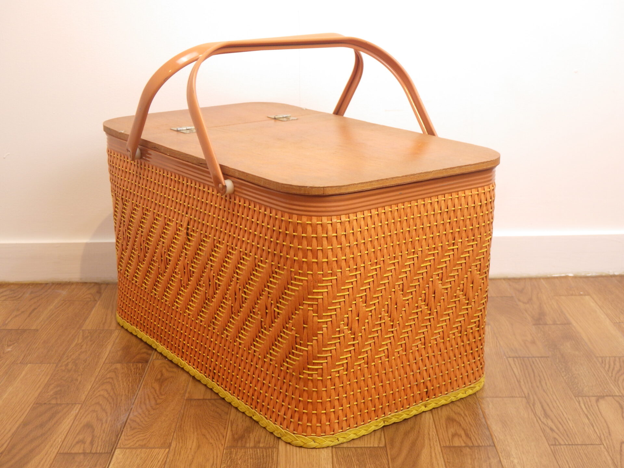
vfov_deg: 28.6
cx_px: 312
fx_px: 919
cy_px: 234
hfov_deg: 37.5
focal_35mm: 51
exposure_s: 1/10
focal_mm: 9.1
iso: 125
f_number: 4.4
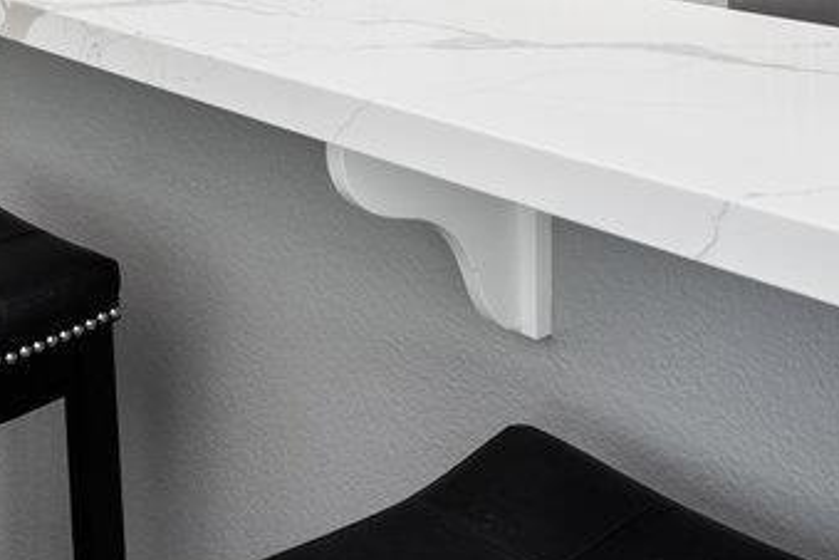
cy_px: -247
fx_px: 1375
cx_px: 337
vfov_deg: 20.2
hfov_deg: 33.8
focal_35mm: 59
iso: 160
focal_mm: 20
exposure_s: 1/15
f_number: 8
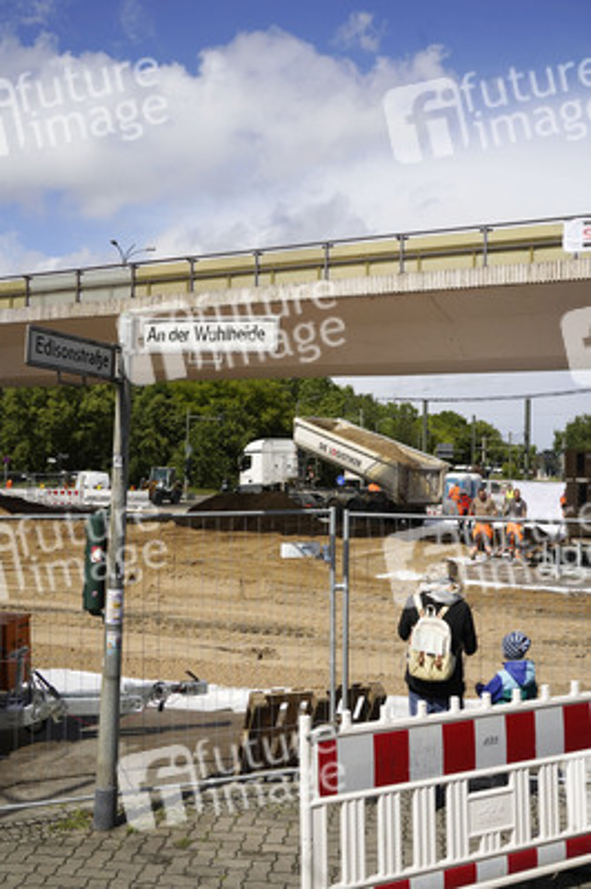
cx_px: 296
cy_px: 444
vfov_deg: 55.8
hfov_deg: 38.8
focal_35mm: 34
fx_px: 839
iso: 320
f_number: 9
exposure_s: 1/1250
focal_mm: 34
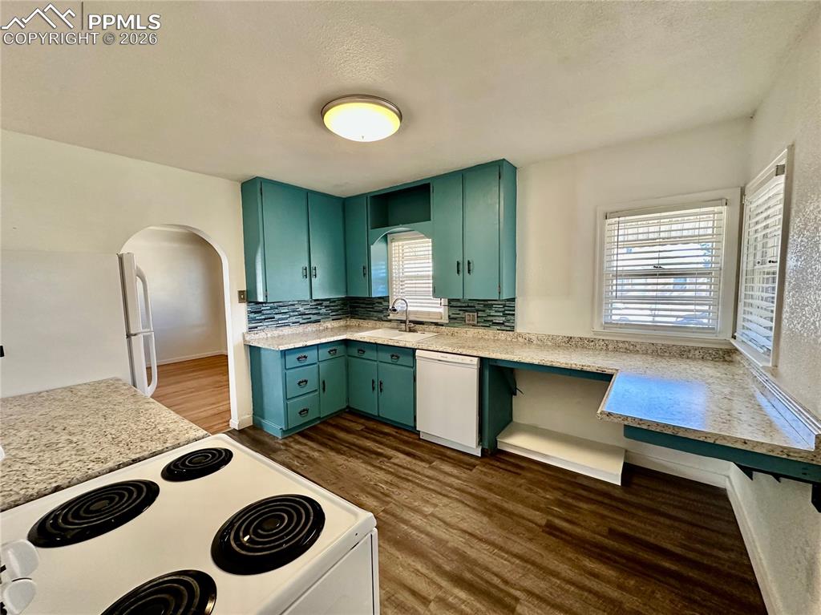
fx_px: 332
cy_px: 308
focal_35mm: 14
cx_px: 410
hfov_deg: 102.1
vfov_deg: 85.6
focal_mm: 2.22
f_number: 2.2
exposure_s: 1/120
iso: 320
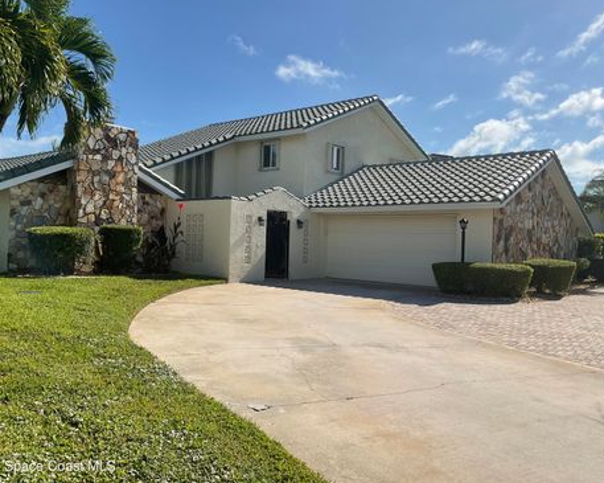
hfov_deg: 57.2
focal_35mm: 31
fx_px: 554
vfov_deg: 47.1
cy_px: 240
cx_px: 288
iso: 16
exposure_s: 1/3125
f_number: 1.8
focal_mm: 3
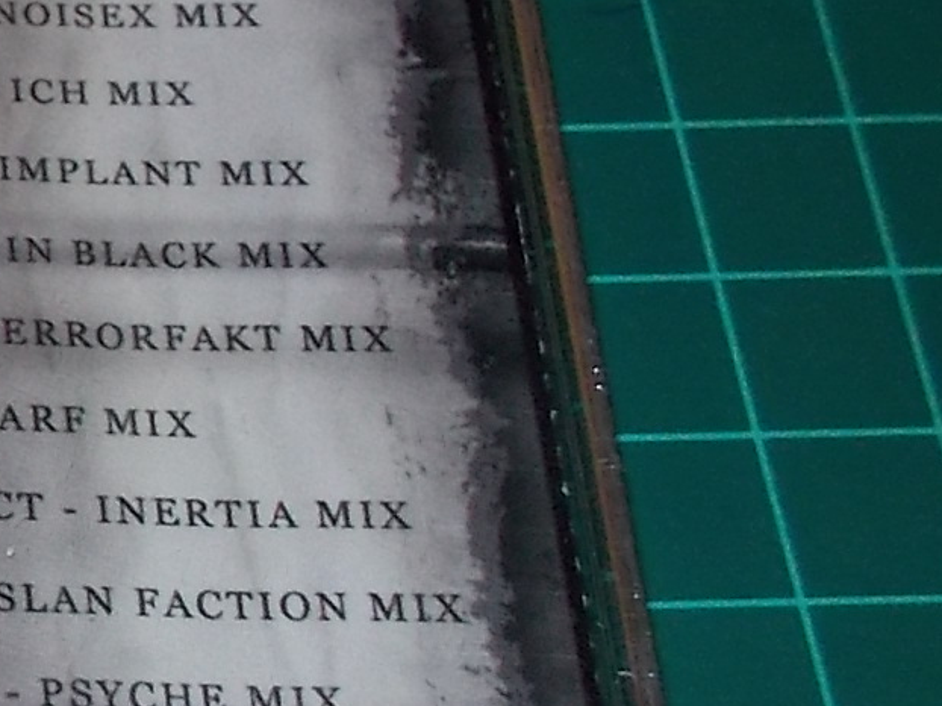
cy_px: 441
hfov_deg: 16.2
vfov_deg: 13.9
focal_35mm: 106
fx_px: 2883
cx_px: -641
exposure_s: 1/30
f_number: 3.3
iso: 200
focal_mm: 4.1
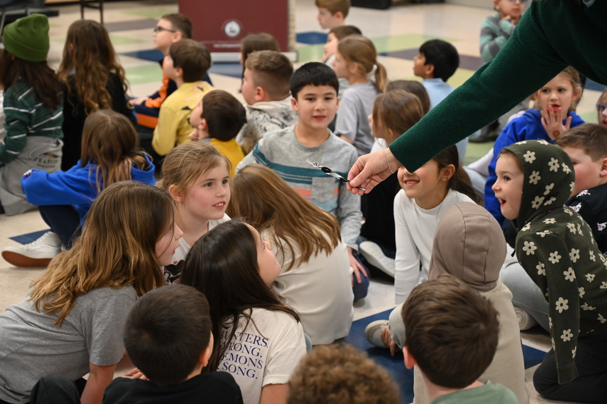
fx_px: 1179
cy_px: 202
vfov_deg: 19.4
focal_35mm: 70
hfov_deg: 28.9
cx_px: 304
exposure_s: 1/125
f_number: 4
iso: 3200
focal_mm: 70
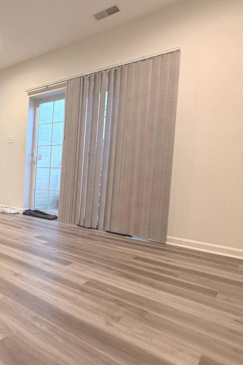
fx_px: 243
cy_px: 177
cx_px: -36
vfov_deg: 73.7
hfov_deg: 40.5
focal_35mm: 24
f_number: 2.2
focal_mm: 2.22
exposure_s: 1/60
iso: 400
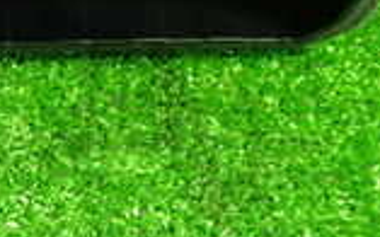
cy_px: -85
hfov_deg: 18.9
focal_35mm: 101
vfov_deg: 12.5
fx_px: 1046
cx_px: -136
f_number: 2
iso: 400
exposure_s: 1/30
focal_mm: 4.5
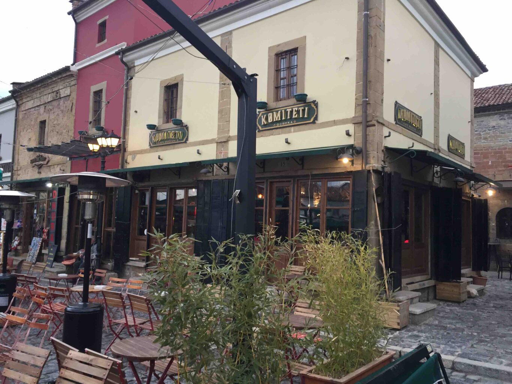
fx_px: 429
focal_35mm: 29
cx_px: 256
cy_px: 192
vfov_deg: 48.2
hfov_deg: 61.7
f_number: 2.2
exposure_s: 1/33
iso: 40
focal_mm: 4.15
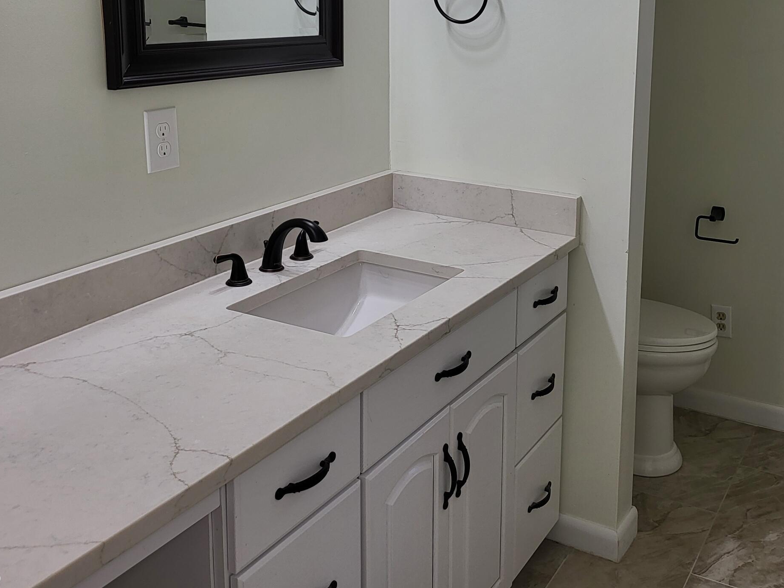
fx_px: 883
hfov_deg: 47.5
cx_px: 478
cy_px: 149
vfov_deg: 36.0
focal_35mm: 39
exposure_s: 1/120
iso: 64
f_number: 1.8
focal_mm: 5
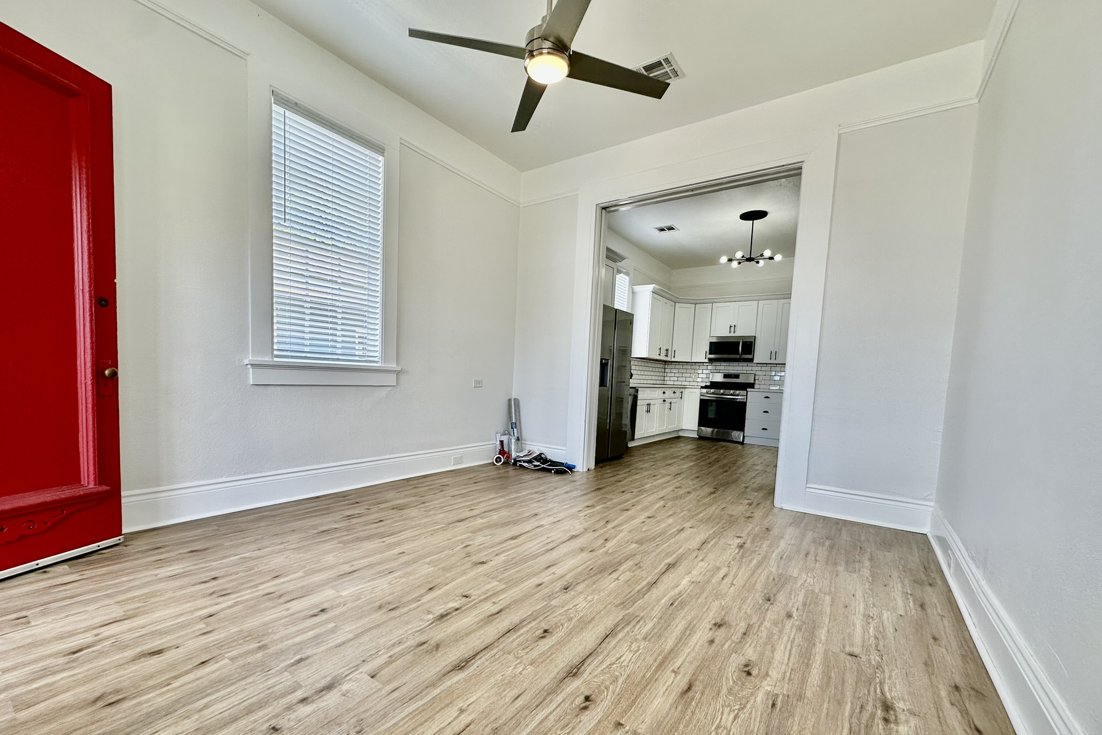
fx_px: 459
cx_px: 537
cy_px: 414
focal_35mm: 15
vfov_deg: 77.0
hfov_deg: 100.4
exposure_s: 1/120
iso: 80
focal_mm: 2.22
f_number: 2.2
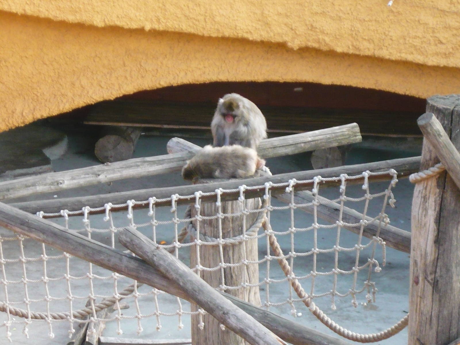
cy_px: 172
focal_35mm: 160
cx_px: 230
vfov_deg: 9.3
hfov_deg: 12.3
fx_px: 2126
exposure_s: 1/125
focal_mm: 16.5
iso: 320
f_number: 5.1
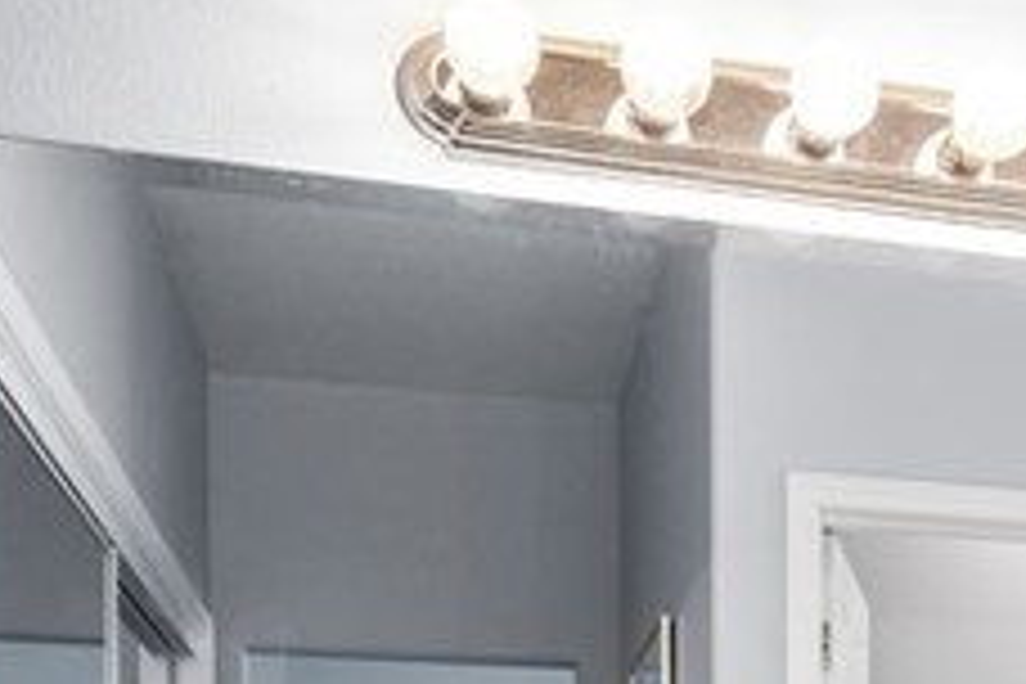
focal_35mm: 63
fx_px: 1795
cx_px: 954
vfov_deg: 19.2
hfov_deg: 30.3
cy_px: 983
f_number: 8
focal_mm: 14
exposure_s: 1/2.5
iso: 100
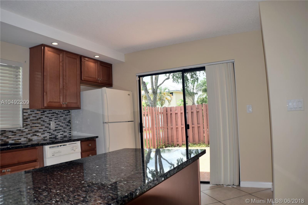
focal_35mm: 36
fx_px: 308
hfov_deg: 53.1
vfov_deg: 36.9
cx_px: 154
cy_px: 102
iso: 110
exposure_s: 1/125
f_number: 5.6
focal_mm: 24
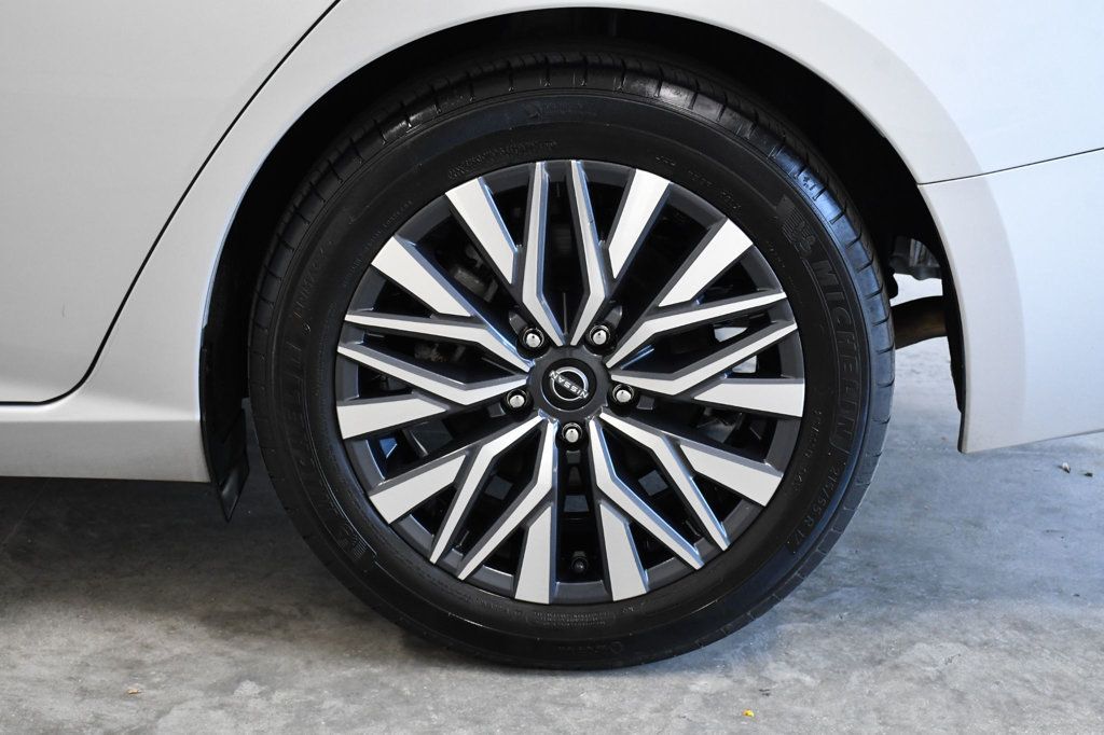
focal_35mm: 67
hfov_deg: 30.1
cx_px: 552
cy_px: 368
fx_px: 2054
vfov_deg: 20.3
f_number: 7.1
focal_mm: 45
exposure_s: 1/320
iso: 2500
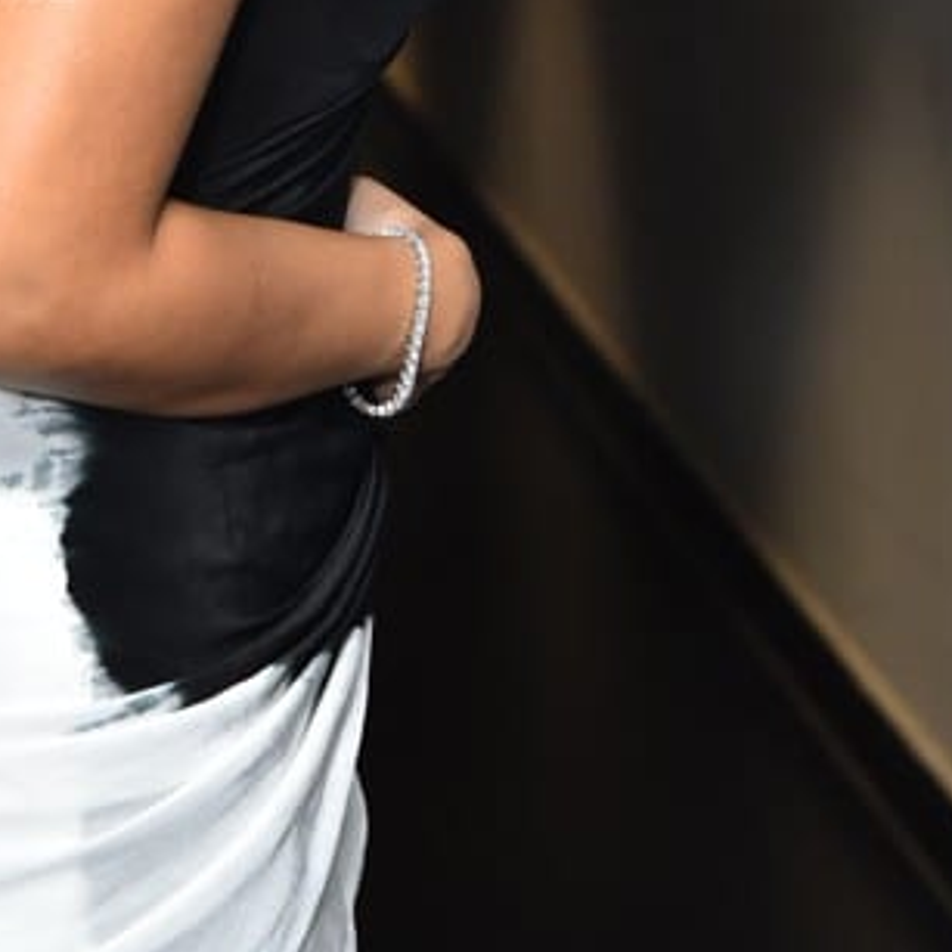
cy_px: -112
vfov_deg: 8.4
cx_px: 74
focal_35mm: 207
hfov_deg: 8.4
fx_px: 6441
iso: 1600
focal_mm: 78
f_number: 5
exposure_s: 1/125
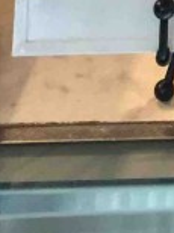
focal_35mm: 193
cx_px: 386
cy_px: -448
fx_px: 1297
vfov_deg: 8.6
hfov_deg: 7.3
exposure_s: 1/30
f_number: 2.2
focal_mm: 4.15
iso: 125
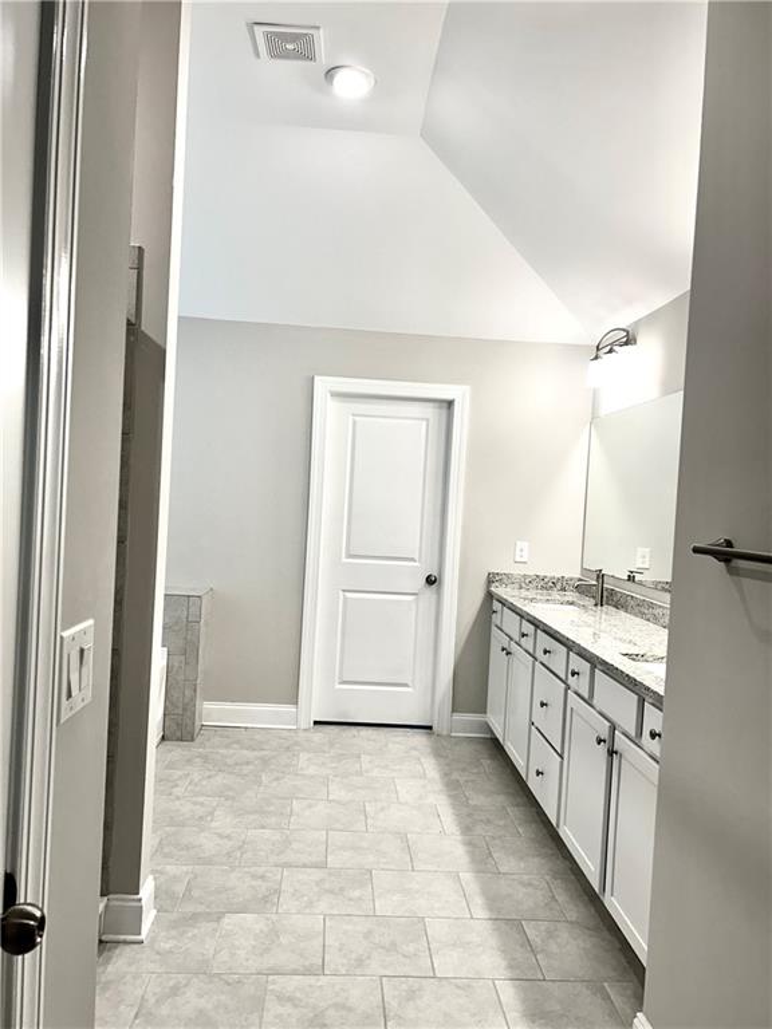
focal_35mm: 26
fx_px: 773
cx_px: 386
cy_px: 514
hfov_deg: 53.1
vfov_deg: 67.3
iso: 64
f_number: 1.5
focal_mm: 5.7
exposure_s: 1/120
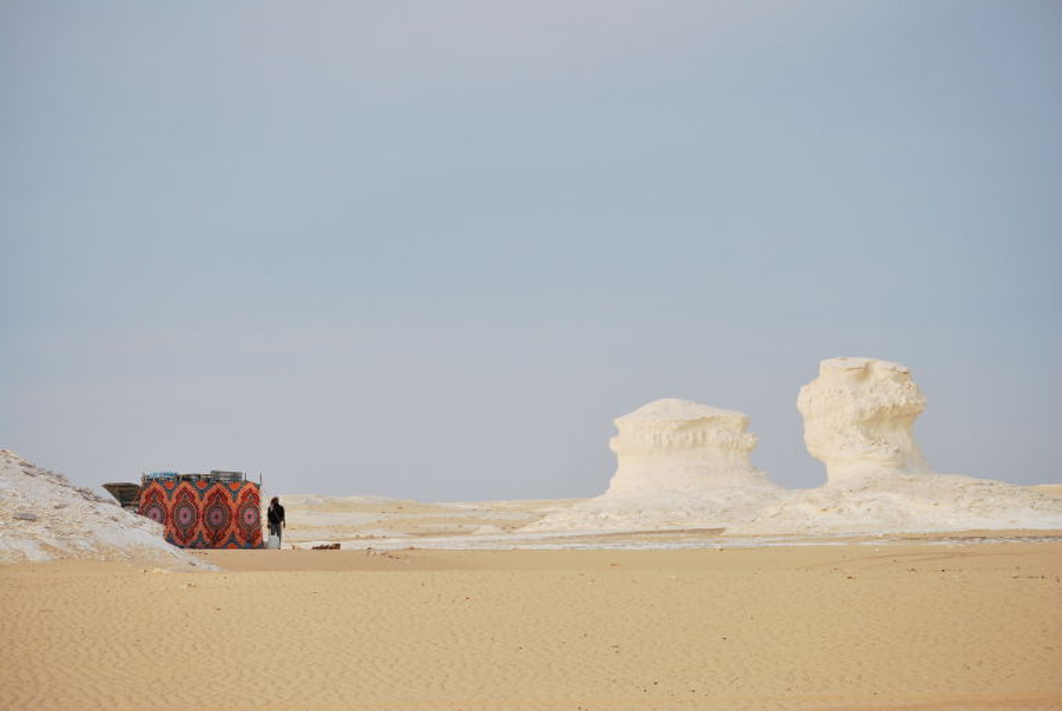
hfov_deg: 16.1
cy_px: 356
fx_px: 3765
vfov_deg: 10.8
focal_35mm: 128
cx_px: 531
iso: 200
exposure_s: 1/640
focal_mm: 85
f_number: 5.6
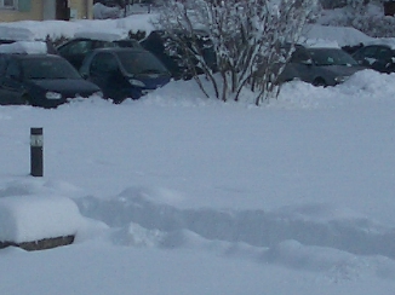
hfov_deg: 11.5
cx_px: 126
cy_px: 56
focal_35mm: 172
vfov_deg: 8.6
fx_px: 1961
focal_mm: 5.8
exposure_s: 1/2000
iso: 50
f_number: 4.3
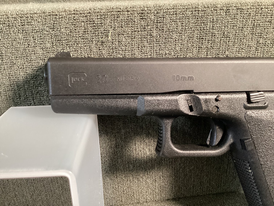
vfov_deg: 45.4
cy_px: 103
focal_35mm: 31
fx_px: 245
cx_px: 137
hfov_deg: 58.3
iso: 400
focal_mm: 3.3
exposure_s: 1/40
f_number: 2.4
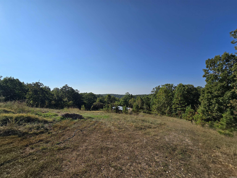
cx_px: 118
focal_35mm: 13
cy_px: 89
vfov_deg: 89.9
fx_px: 89
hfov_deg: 106.2
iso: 50
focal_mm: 2.2
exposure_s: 1/3059
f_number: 2.2
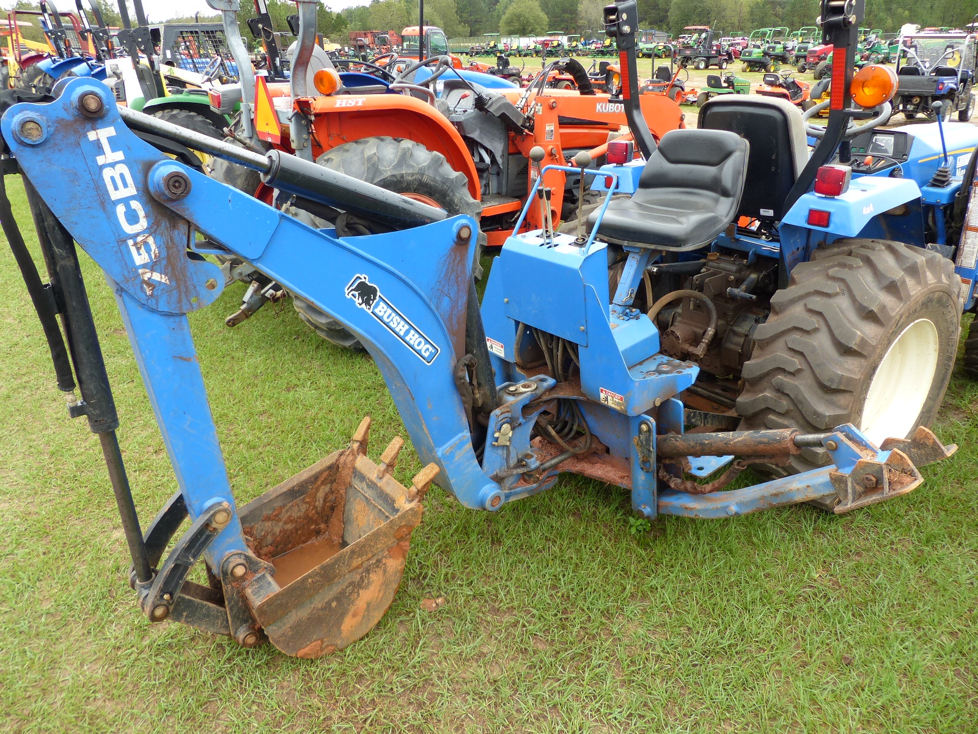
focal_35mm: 25
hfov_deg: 69.4
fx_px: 706
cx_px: 489
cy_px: 367
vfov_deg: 54.9
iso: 100
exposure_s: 1/80
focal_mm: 4.5
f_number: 2.8
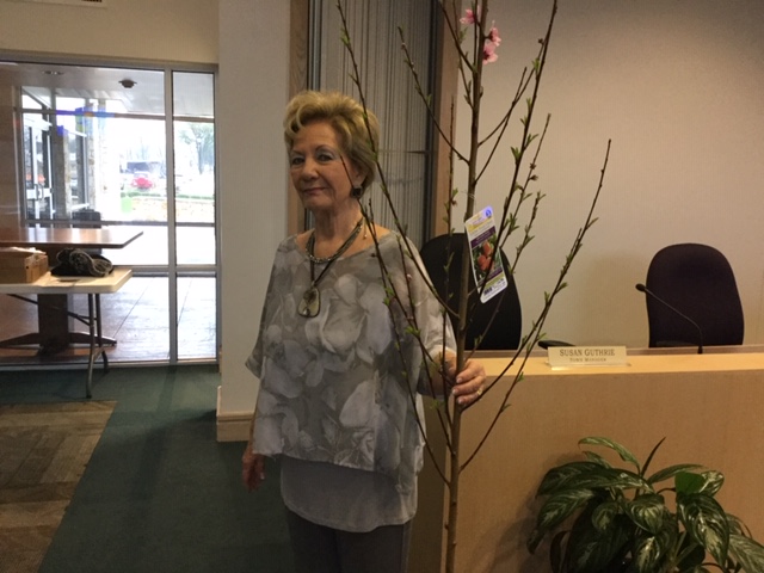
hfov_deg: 58.4
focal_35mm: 31
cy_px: 286
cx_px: 382
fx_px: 684
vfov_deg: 45.4
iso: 160
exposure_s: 1/30
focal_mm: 3.3
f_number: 2.4
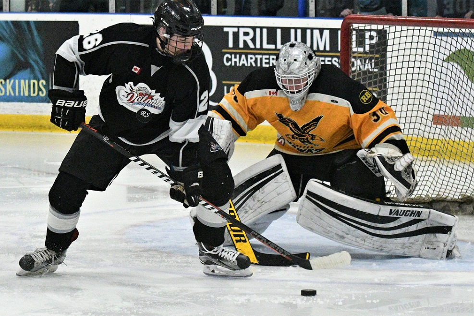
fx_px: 1382
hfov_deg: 19.5
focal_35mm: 105
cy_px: 158
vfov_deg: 13.0
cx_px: 237
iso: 11400
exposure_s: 1/1000
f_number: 5
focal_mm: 70
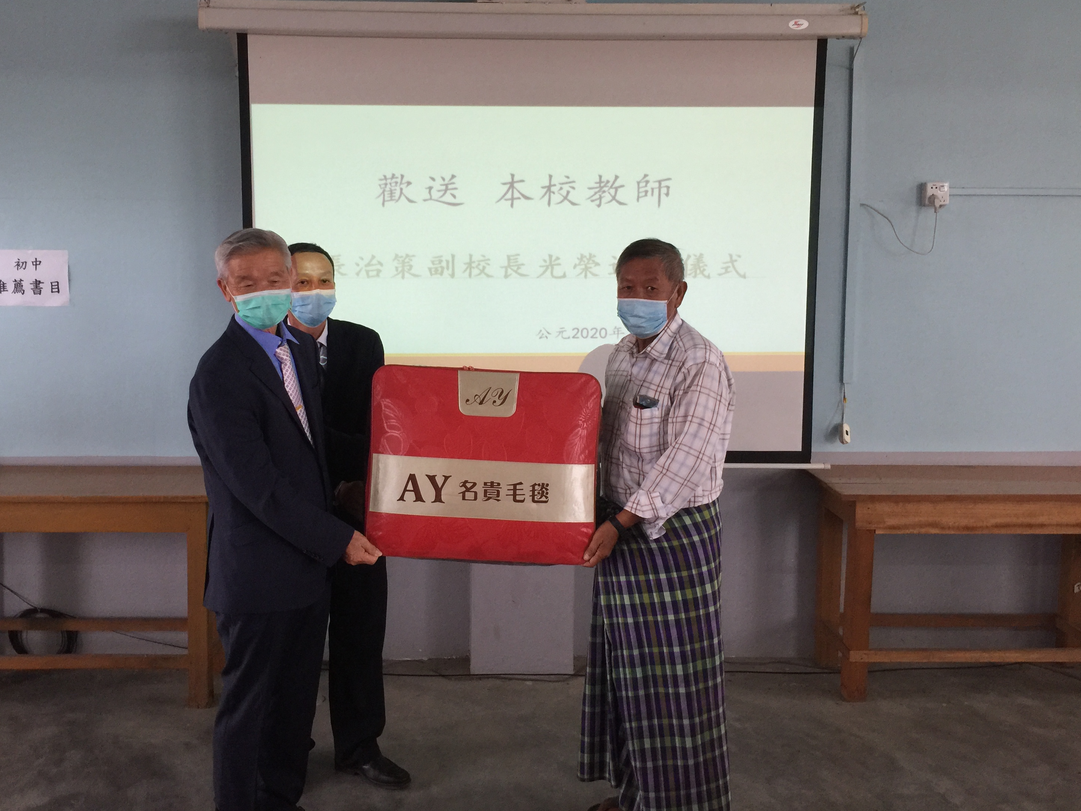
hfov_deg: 55.2
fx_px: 1031
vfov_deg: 42.9
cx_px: 474
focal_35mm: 33
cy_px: 354
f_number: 2.2
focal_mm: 4.15
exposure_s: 1/17
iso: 80
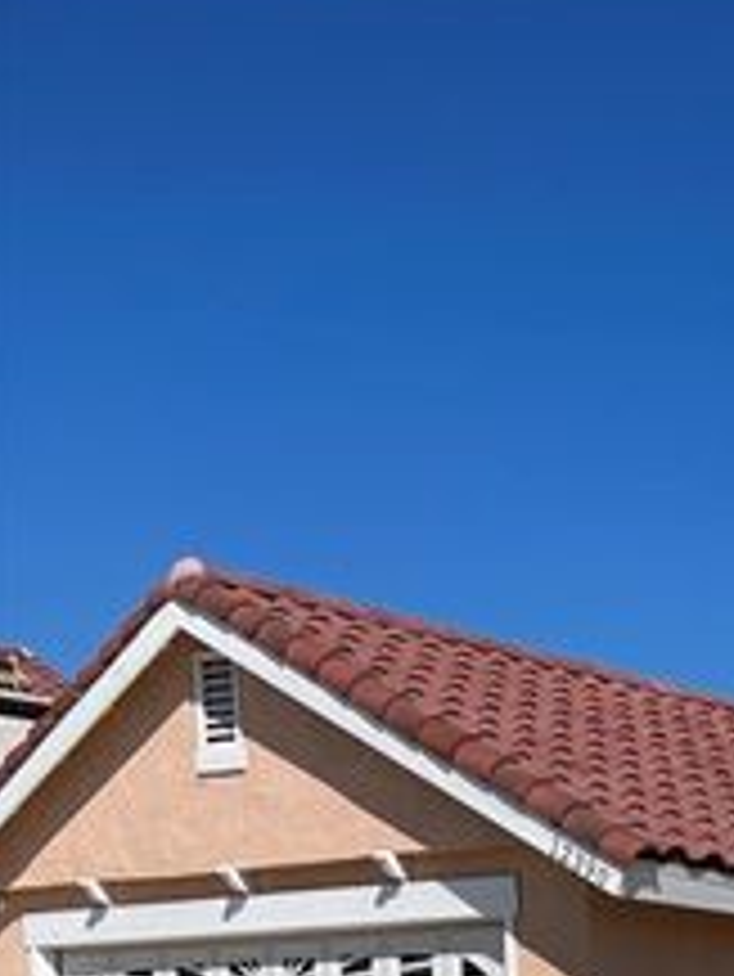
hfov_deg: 16.7
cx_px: 1117
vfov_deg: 20.9
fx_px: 2260
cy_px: 1451
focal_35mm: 80
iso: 50
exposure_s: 1/6579
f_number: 1.6
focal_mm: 5.1
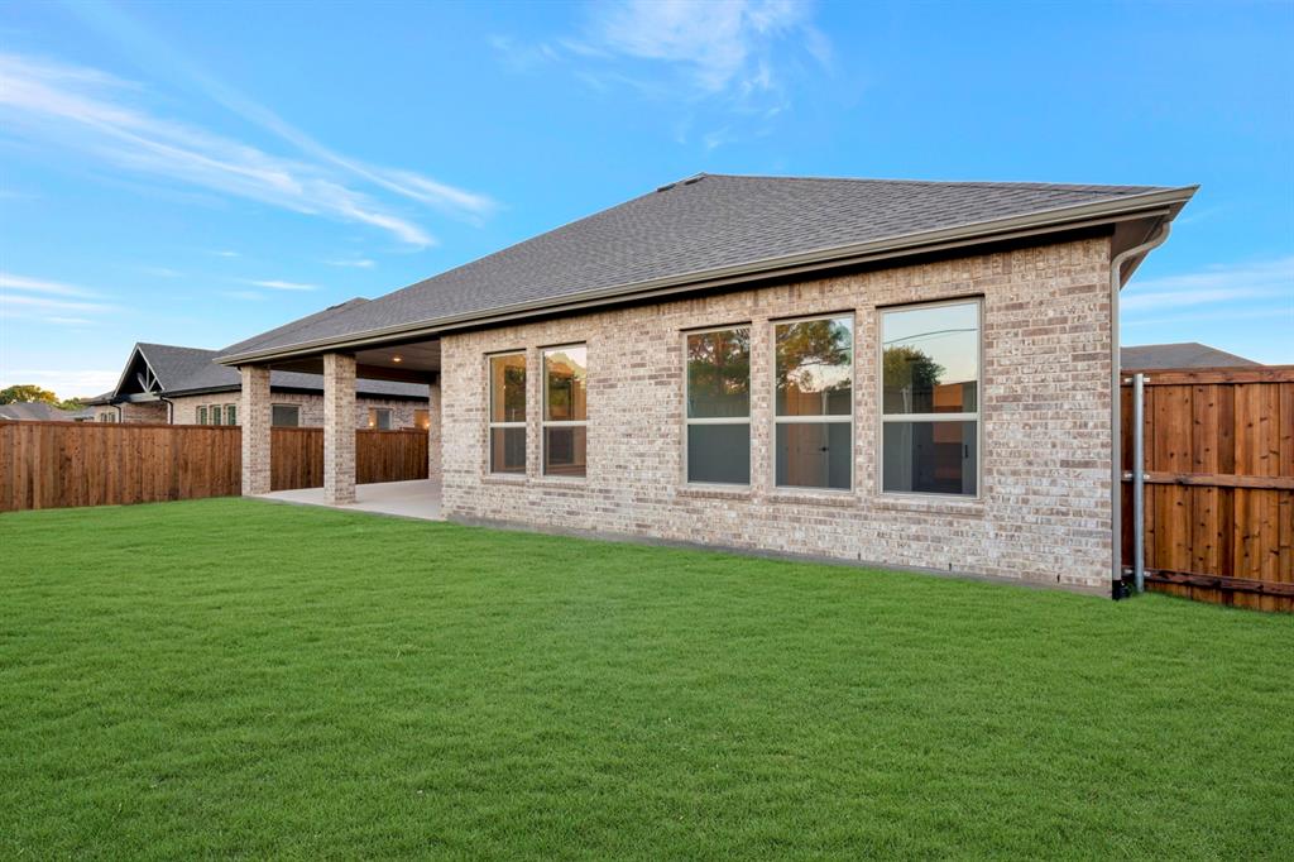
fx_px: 557
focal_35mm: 16
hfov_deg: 98.6
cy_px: 431
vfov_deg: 75.5
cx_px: 647
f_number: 9
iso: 100
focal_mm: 15.5
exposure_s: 1/13
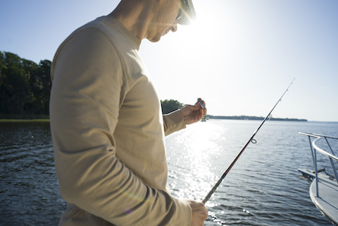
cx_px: 166
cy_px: 112
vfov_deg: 49.6
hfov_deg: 69.4
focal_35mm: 26
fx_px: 244
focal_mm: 30
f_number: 5.6
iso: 100
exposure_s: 1/500
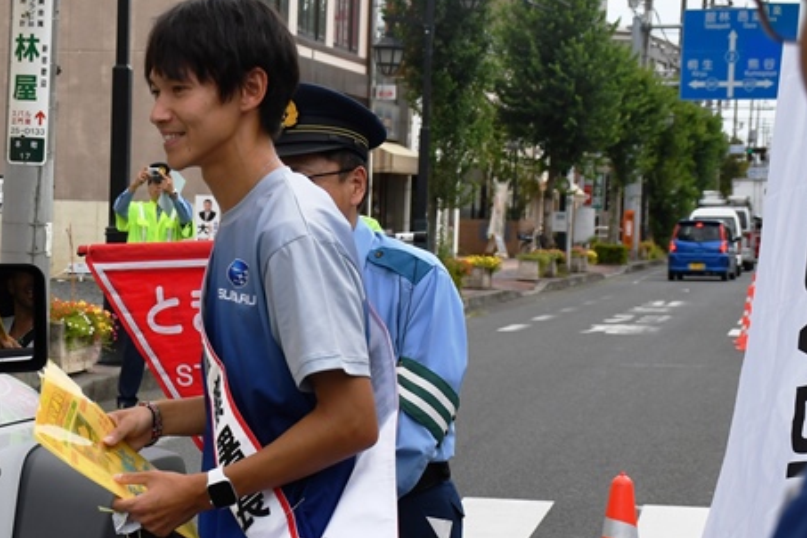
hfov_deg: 19.1
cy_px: 364
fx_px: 2376
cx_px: 192
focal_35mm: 106
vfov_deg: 12.9
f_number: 7.1
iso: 400
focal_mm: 40
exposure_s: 1/1600
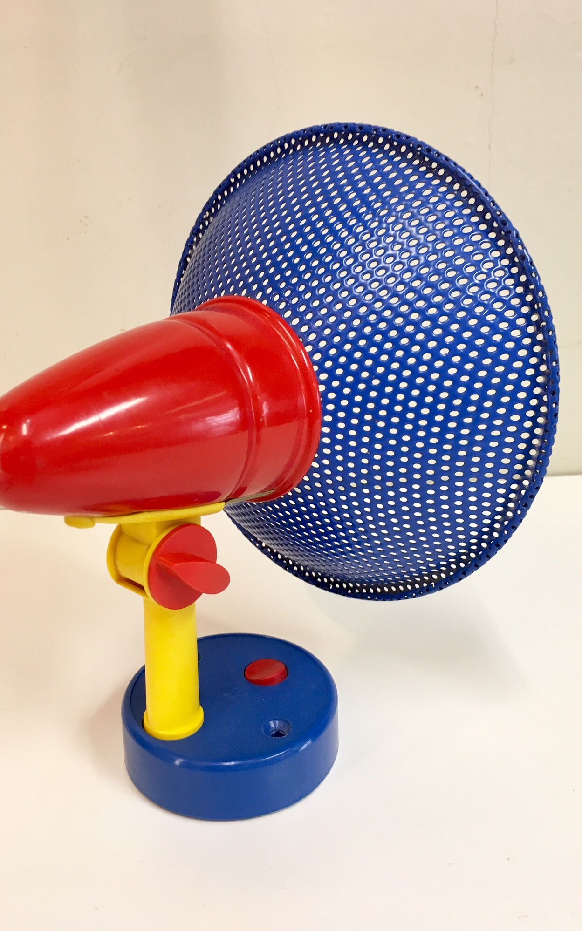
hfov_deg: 40.6
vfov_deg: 61.2
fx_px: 787
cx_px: 278
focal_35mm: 31
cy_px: 463
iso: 80
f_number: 2.2
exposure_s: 1/33
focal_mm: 4.15
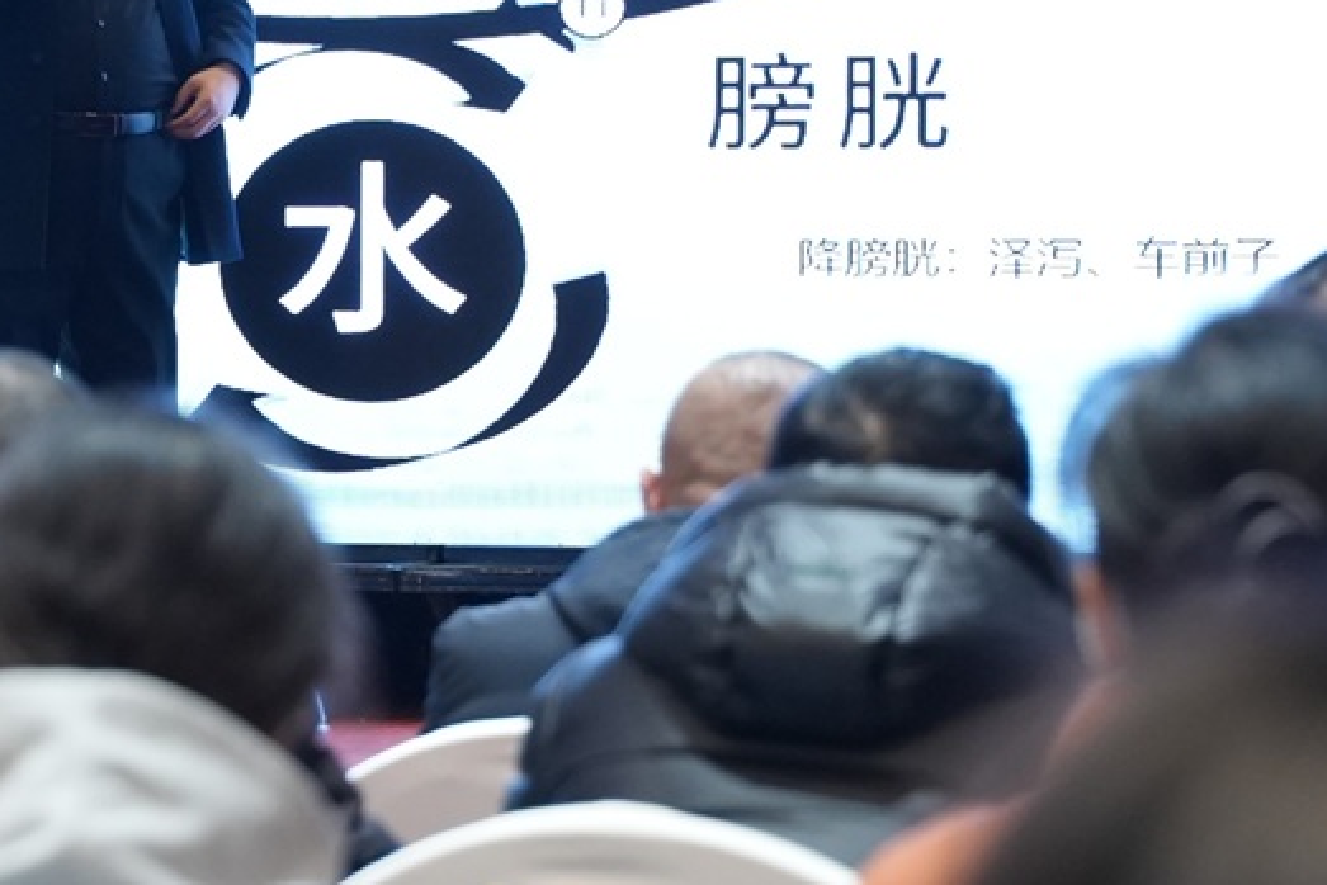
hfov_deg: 8.5
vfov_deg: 5.7
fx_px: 8885
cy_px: 342
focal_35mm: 241
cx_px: 71
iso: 1600
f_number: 2.8
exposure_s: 1/200
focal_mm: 70
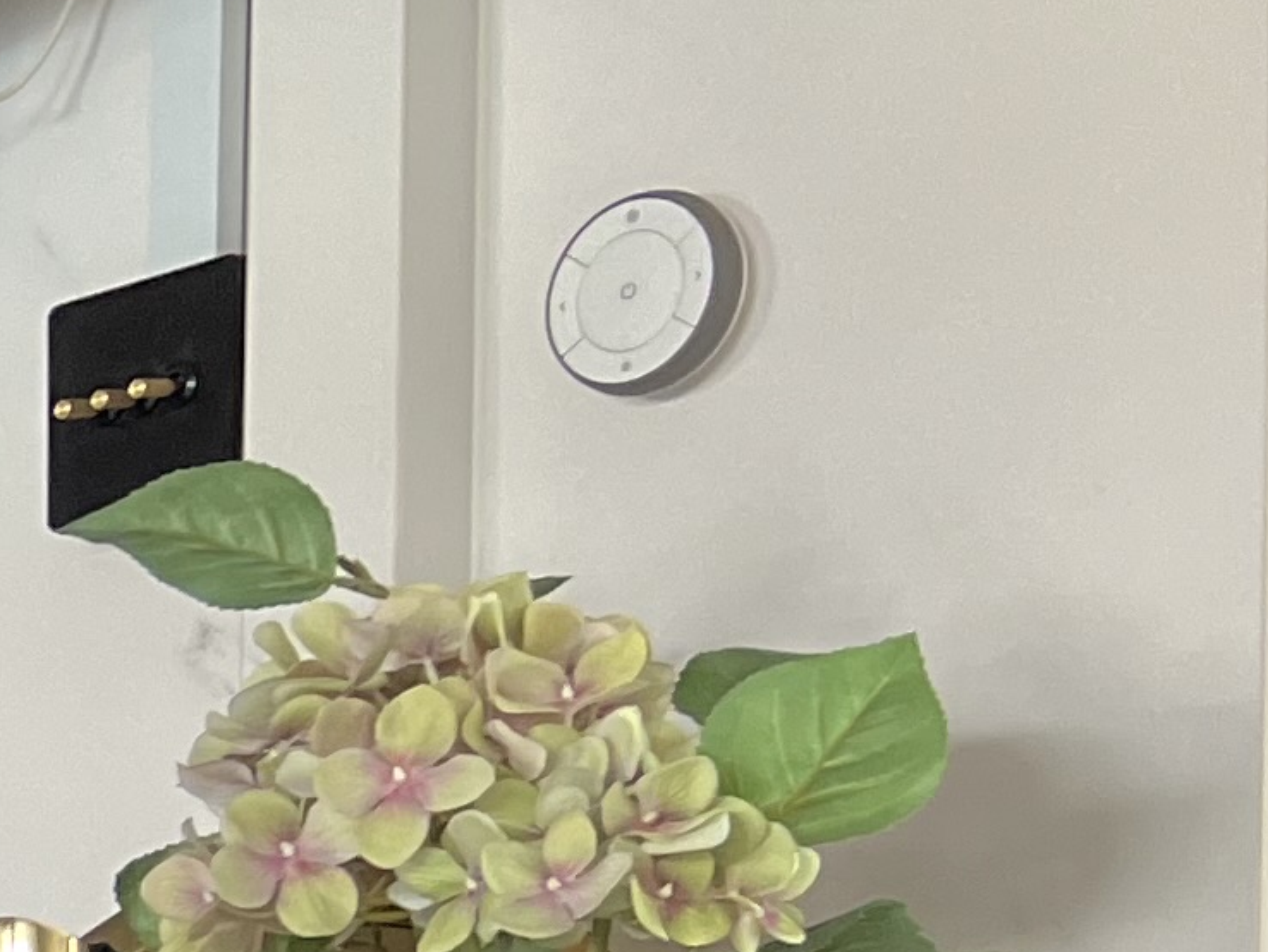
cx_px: -1979
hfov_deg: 11.1
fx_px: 5203
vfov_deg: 9.8
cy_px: 1856
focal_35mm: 142
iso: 200
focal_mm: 5.7
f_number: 1.5
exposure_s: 1/60
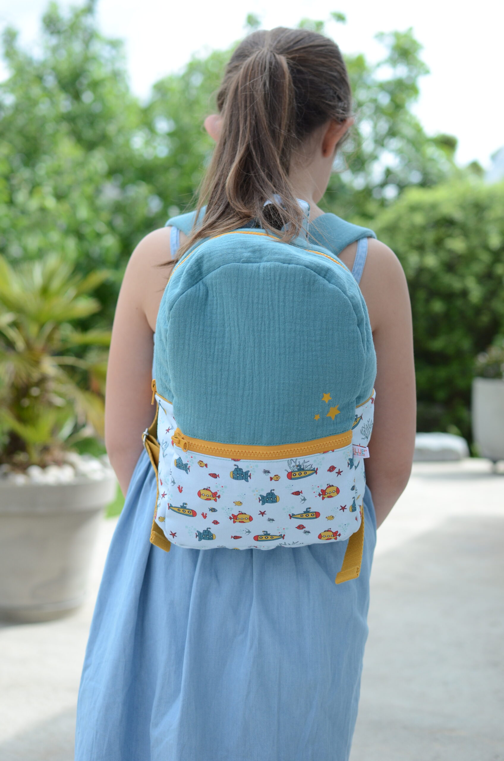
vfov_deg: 37.9
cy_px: 380
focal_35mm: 52
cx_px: 252
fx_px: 1107
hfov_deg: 25.6
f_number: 2.8
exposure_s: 1/2000
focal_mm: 35
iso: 320
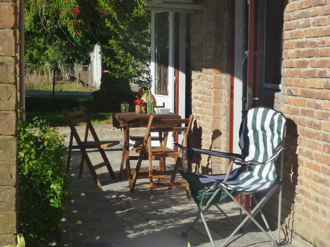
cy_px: 124
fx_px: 753
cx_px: 165
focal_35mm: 79
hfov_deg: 24.7
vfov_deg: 18.7
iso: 200
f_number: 5.1
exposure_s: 1/640
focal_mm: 14.2
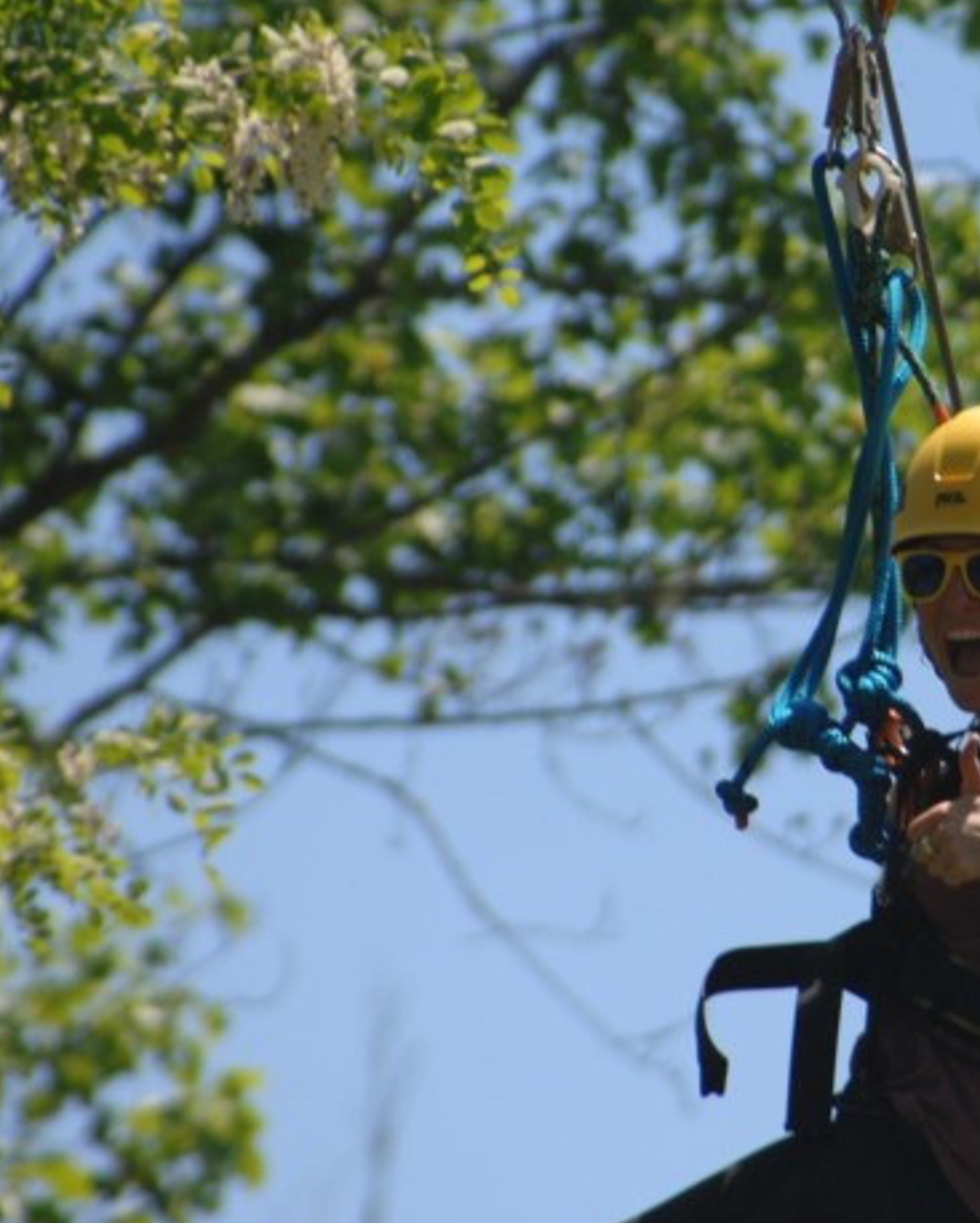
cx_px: 887
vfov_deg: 2.8
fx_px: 24991
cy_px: 590
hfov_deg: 2.2
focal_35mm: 690
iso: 250
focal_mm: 300
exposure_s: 1/500
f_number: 7.1
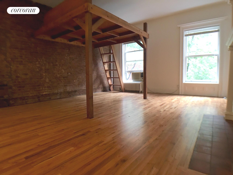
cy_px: 88
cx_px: 116
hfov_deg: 61.7
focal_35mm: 29
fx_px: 195
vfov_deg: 48.2
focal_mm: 4.15
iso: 80
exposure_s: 1/15
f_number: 2.2
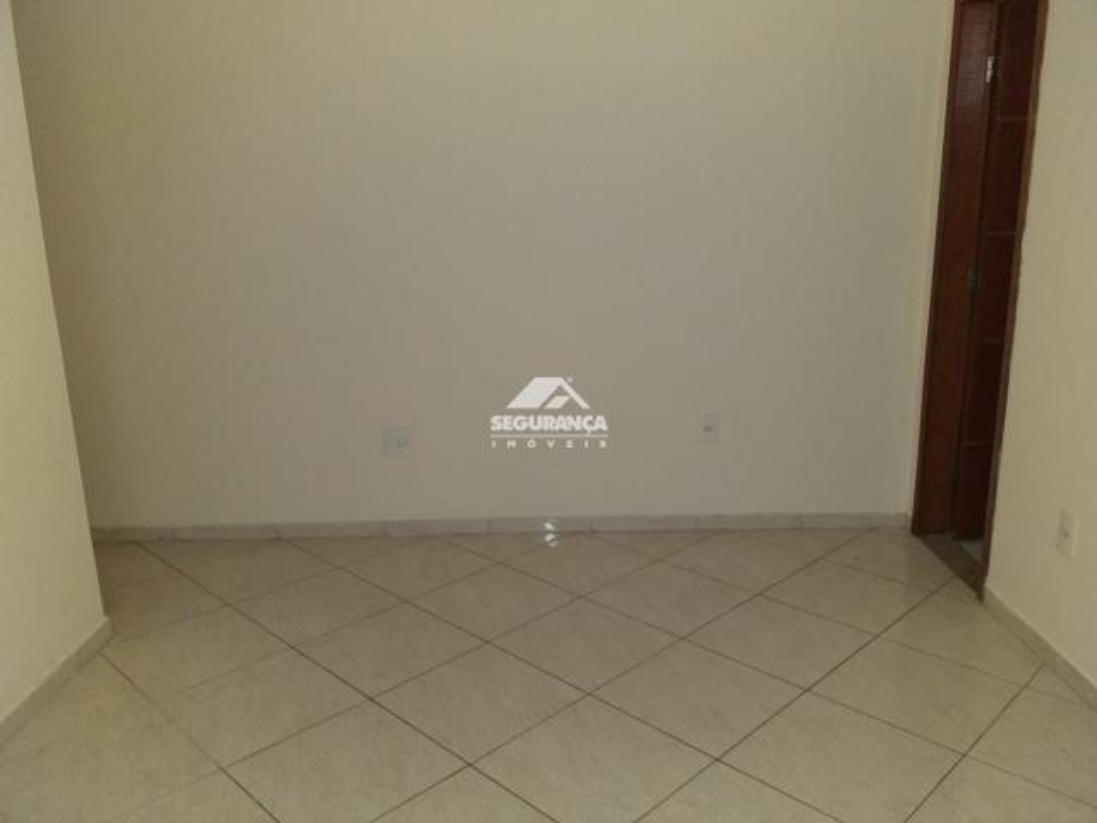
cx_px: 548
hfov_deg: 67.3
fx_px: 824
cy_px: 412
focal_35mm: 26
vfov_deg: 53.1
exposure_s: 1/40
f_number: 1.9
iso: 200
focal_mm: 3.6
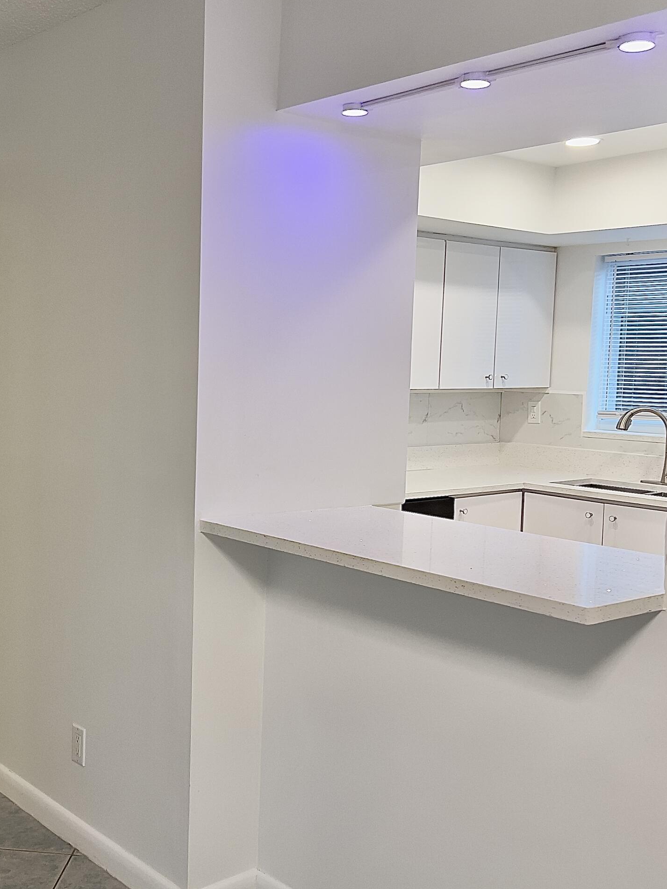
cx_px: 211
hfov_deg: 34.7
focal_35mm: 41
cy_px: 454
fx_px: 1053
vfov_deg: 45.8
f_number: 1.5
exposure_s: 1/120
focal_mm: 5.7
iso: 100
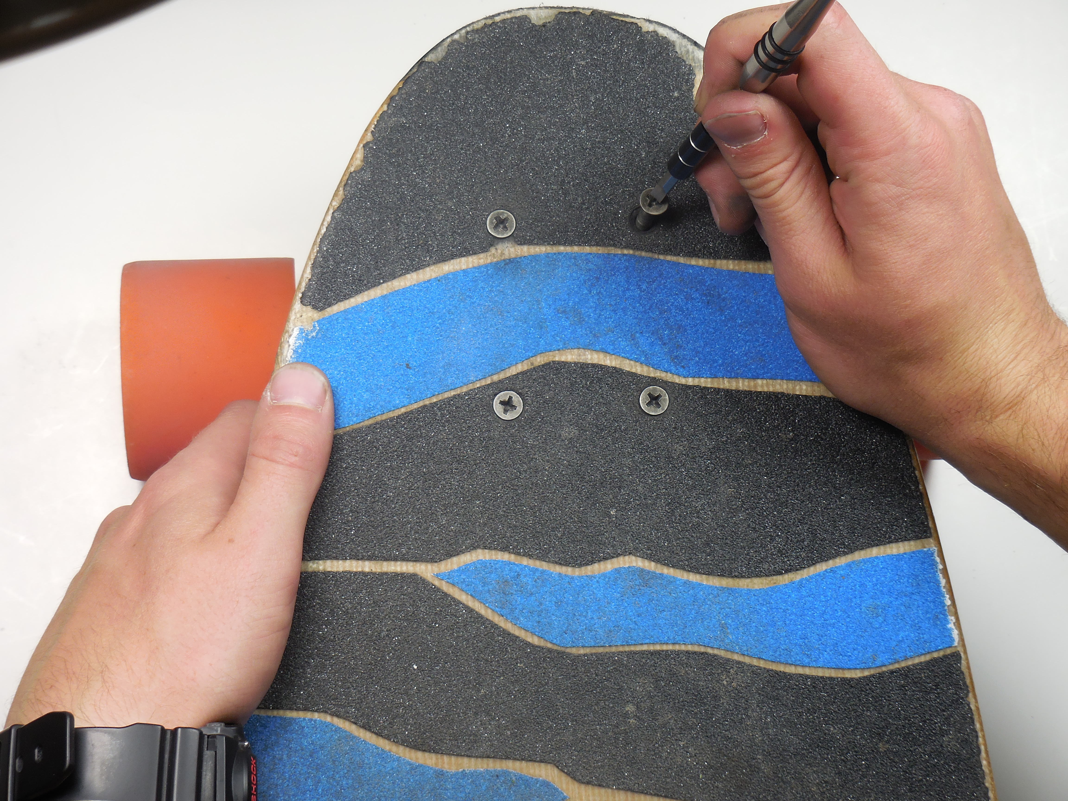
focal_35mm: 81
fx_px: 2499
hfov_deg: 24.1
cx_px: 534
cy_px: 400
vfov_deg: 18.2
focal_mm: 14.5
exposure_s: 1/60
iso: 125
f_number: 4.9
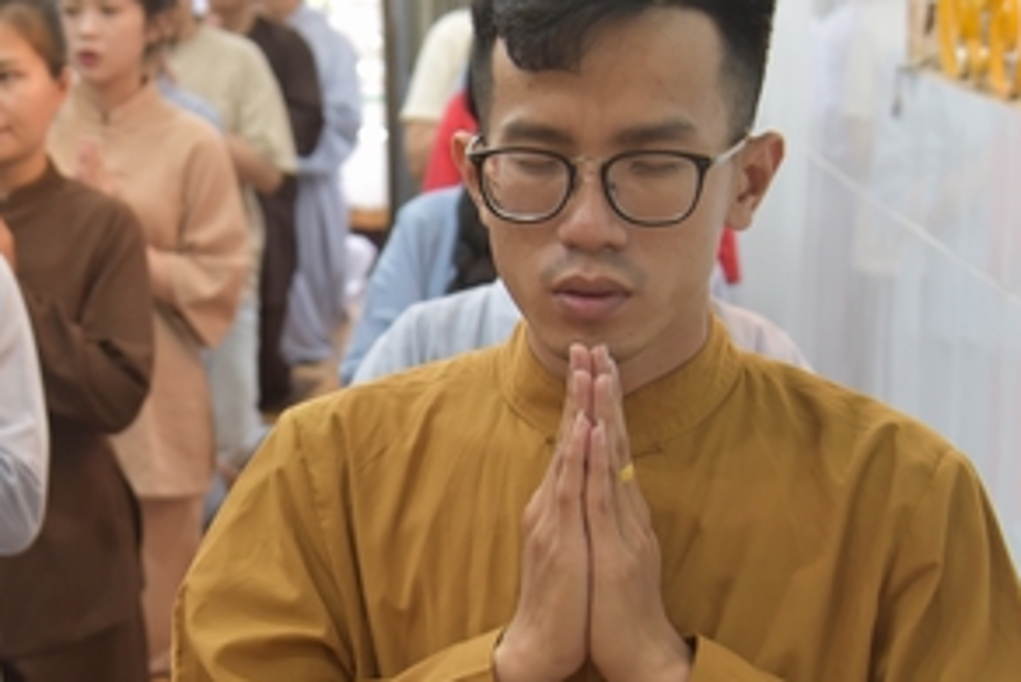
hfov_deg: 22.4
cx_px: 119
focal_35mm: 89
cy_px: 301
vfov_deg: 15.4
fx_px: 2525
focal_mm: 40
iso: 1000
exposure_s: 1/60
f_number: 4
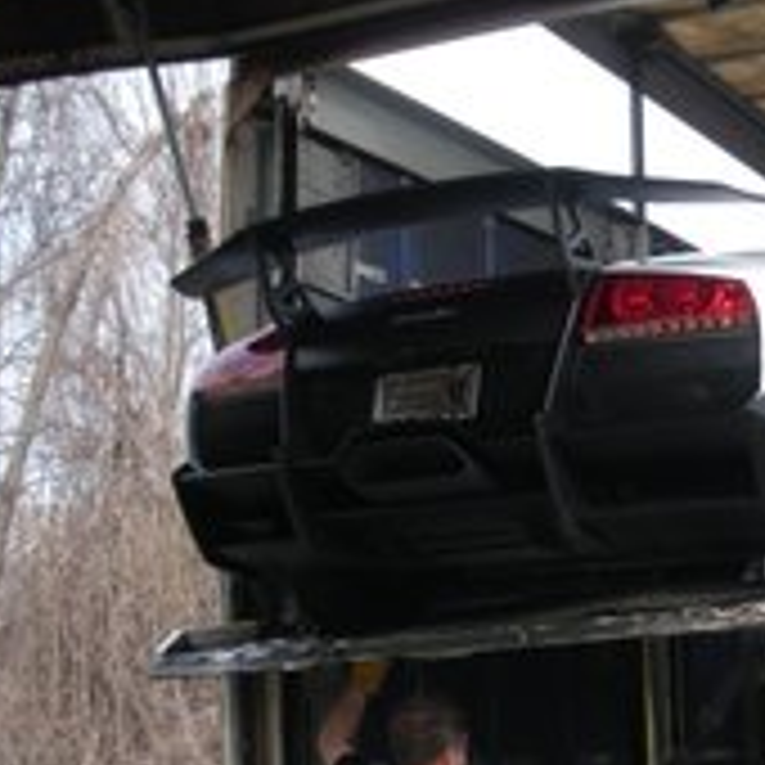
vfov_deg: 22.7
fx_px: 1875
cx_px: 832
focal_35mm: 75
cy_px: 616
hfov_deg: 21.9
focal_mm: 6.3
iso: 64
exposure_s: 1/203
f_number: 3.5
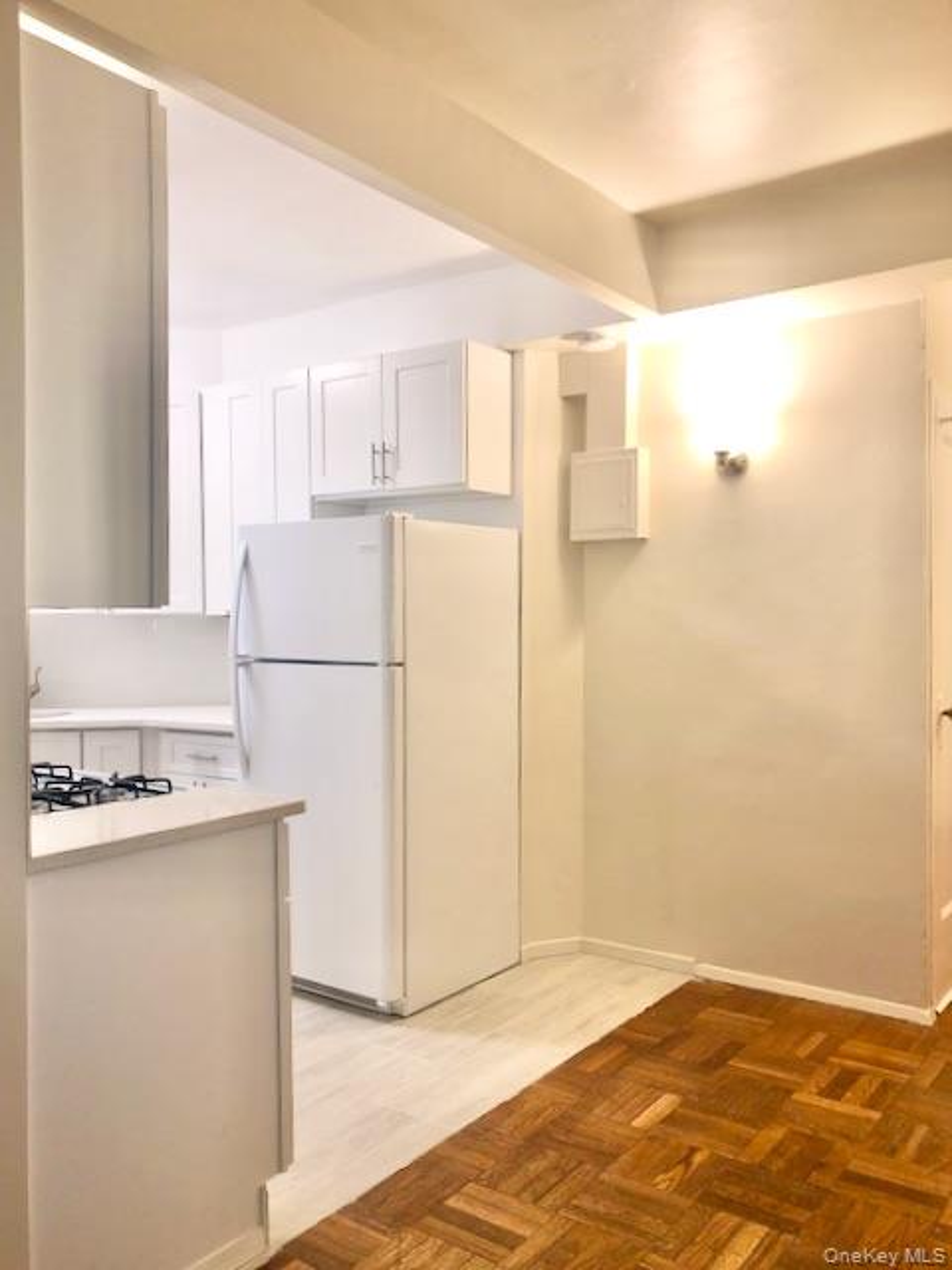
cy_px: 635
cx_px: 476
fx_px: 1027
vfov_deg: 63.4
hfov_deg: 49.7
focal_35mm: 28
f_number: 1.8
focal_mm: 3.99
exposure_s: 1/19
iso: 20
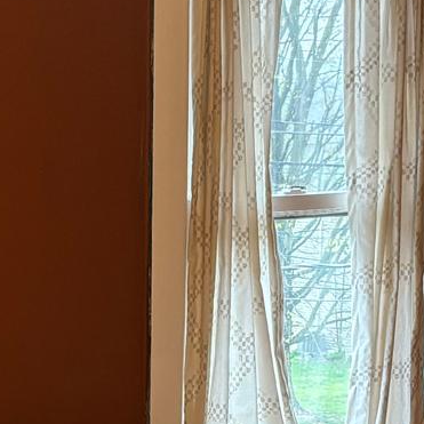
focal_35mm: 127
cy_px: 531
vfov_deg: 13.3
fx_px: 1760
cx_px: 119
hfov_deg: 13.7
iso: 160
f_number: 1.6
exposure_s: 1/60
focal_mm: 5.96
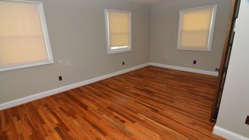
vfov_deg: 58.3
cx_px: 124
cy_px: 75
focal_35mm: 19
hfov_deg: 89.6
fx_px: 125
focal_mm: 12
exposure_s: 1/60
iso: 6400
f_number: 11
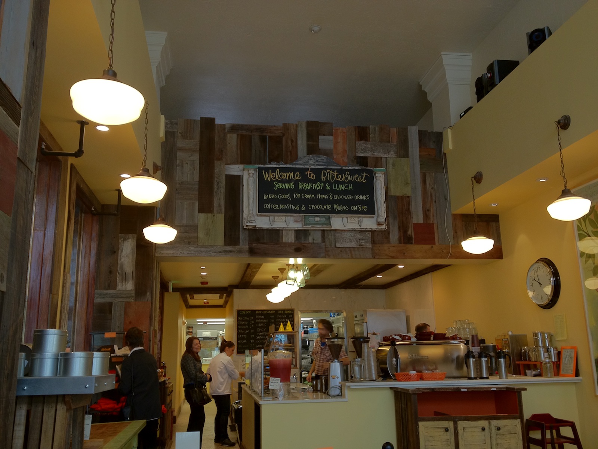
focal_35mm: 35
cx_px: 299
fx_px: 605
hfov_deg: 52.6
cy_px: 224
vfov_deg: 40.7
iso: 125
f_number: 2.4
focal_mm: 4.28
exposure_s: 1/20
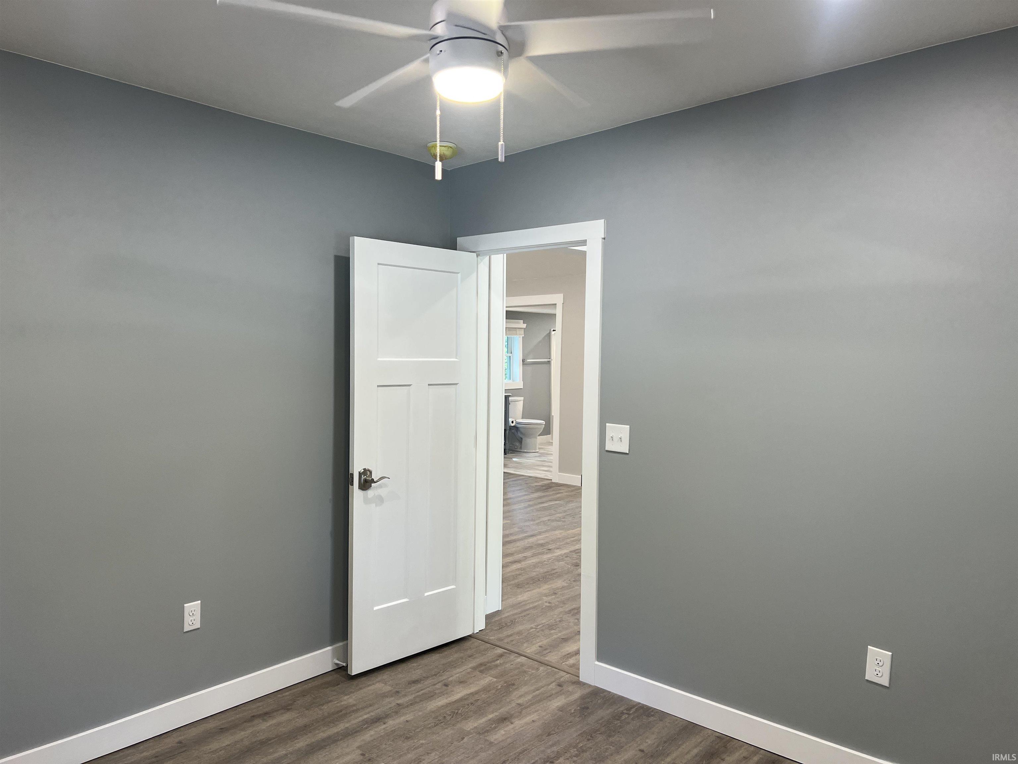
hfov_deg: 67.3
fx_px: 765
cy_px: 382
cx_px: 509
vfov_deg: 53.1
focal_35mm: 26
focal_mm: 5.7
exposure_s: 1/120
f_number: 1.5
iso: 80
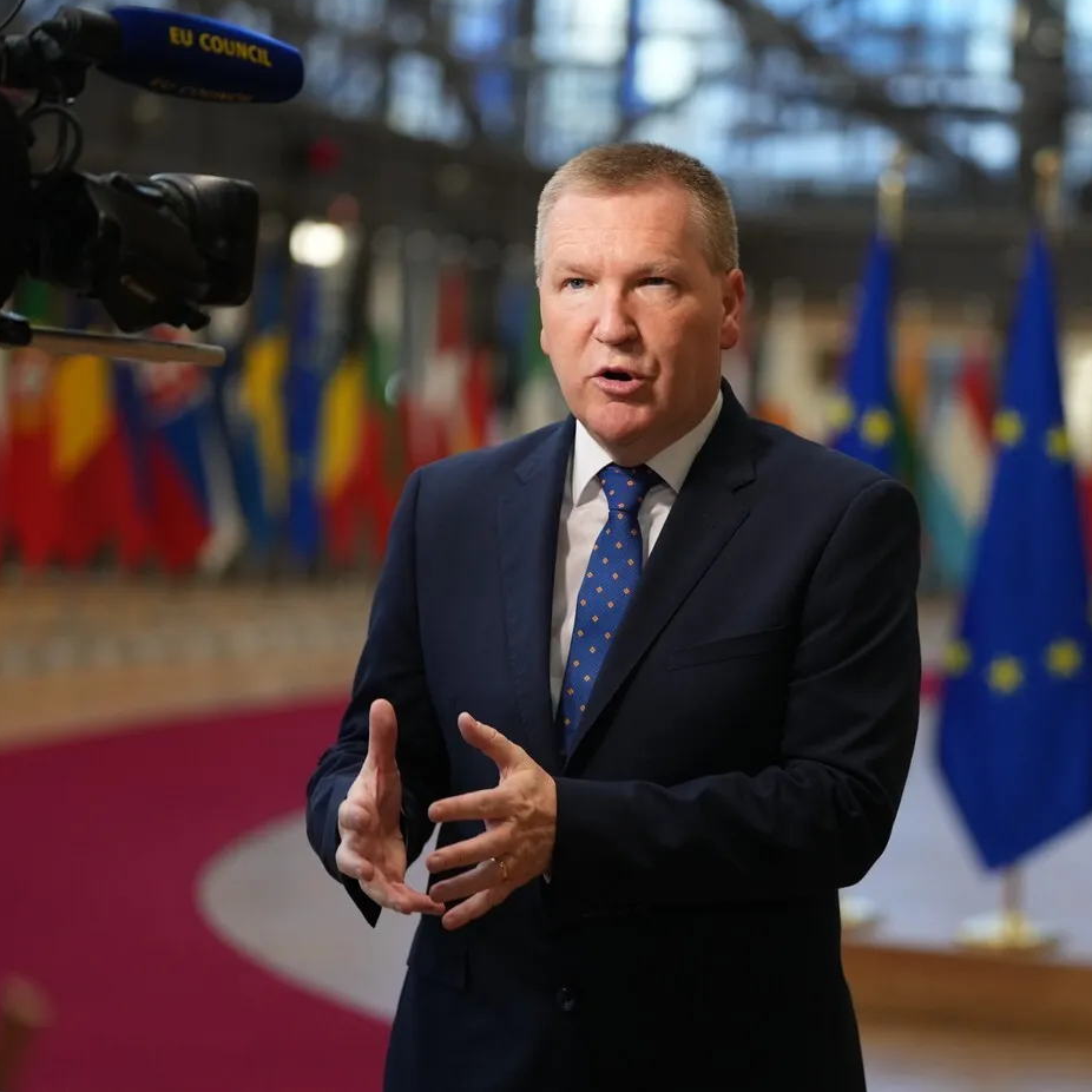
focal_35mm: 122
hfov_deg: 14.3
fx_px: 4354
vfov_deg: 14.3
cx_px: 708
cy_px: 543
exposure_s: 1/160
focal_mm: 95
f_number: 2.8
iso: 1600
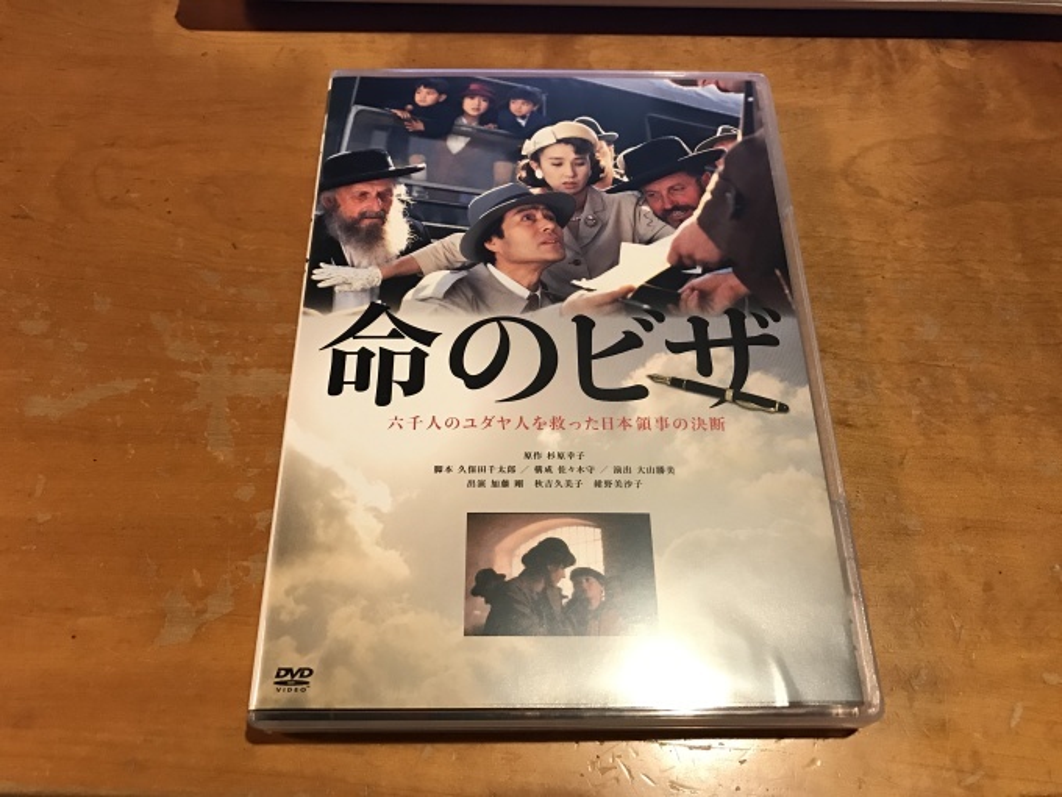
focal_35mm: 28
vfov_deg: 49.7
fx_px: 859
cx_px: 531
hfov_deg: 63.4
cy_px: 398
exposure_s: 1/16
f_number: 1.8
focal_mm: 3.99
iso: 64
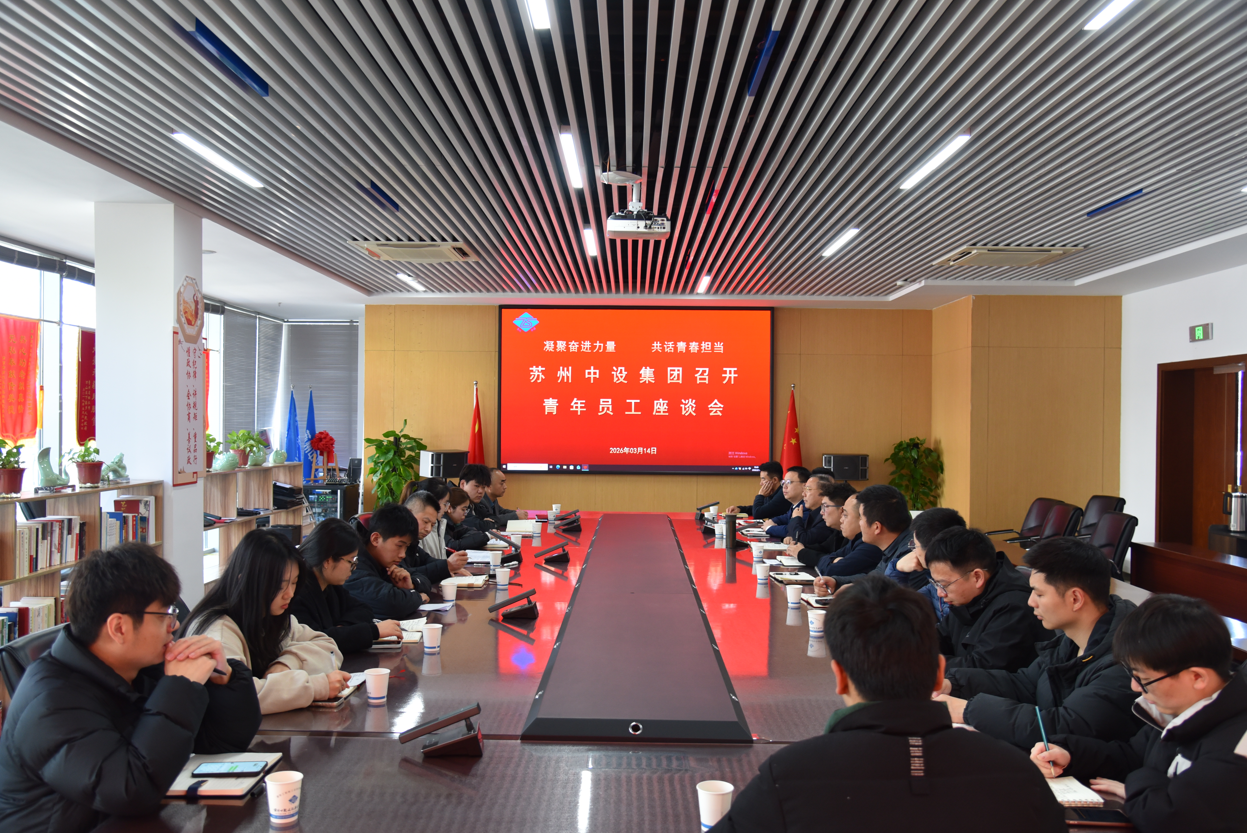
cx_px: 607
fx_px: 1074
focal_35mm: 31
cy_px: 421
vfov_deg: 42.4
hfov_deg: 60.3
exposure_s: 1/60
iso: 1000
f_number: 4
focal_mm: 30
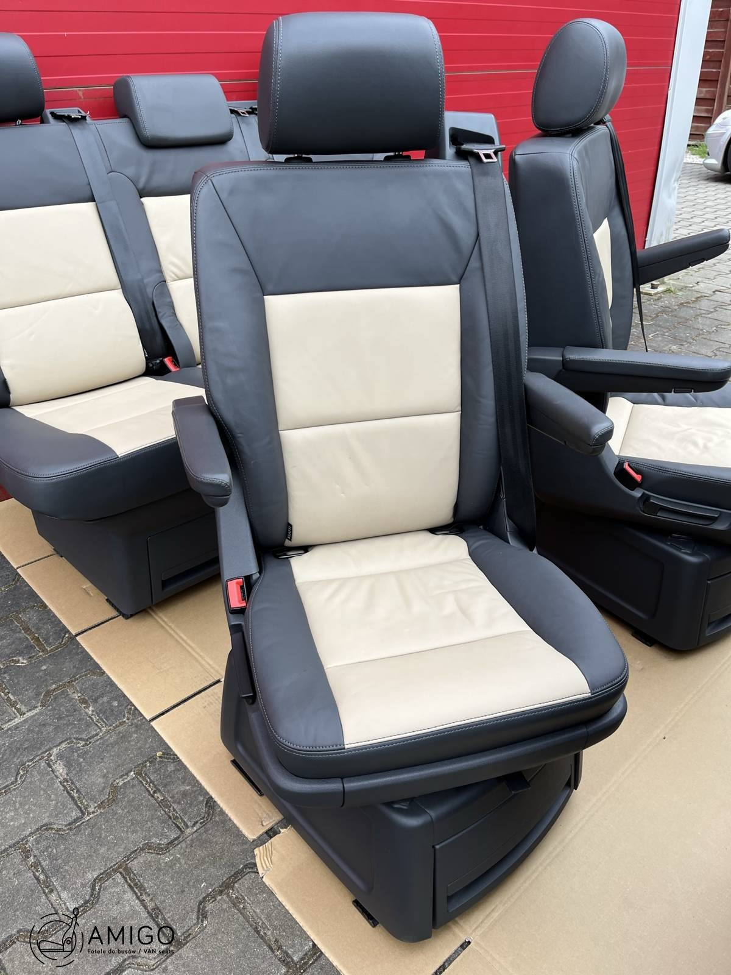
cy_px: 488
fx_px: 732
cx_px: 366
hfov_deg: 53.1
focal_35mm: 26
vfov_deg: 67.3
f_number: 1.6
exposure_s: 1/256
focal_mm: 5.1
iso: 40
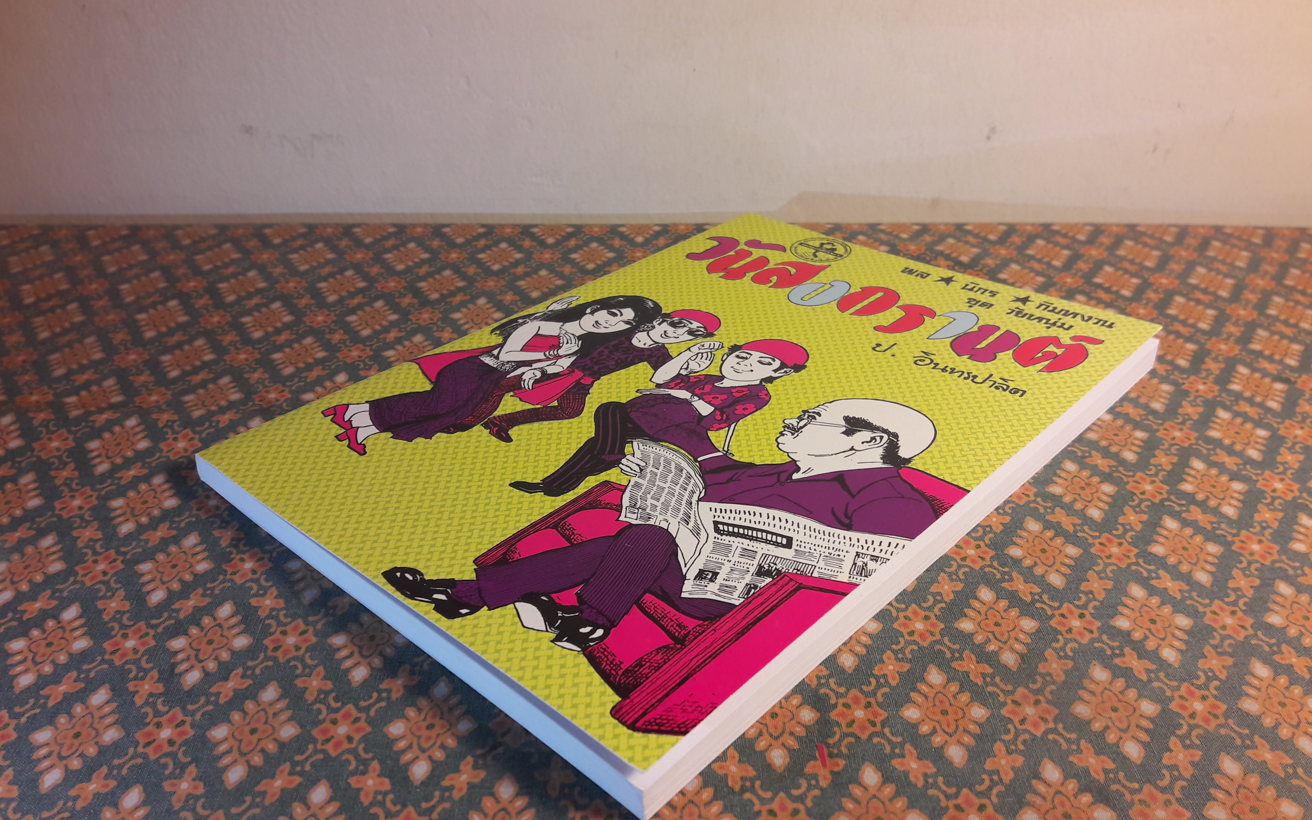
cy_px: 468
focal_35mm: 30
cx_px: 652
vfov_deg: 41.7
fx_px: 1073
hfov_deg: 62.9
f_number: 1.9
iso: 50
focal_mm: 3.7
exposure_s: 1/33
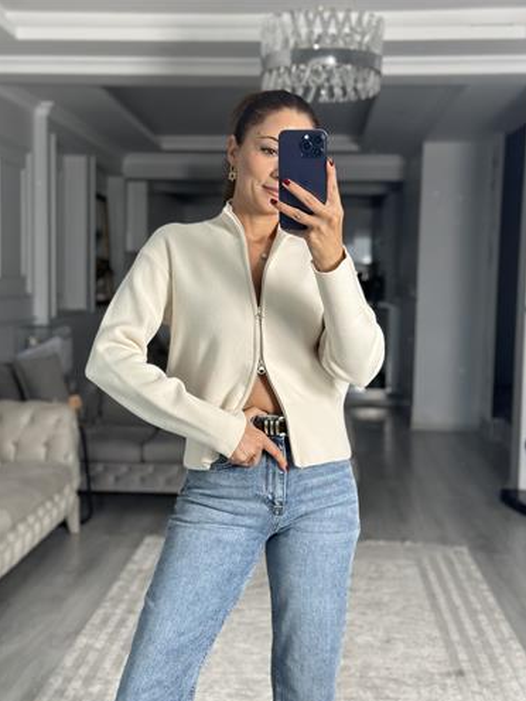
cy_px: 356
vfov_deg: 38.9
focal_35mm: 49
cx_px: 264
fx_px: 993
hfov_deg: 29.7
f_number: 1.78
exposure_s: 1/100
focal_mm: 6.86
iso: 200
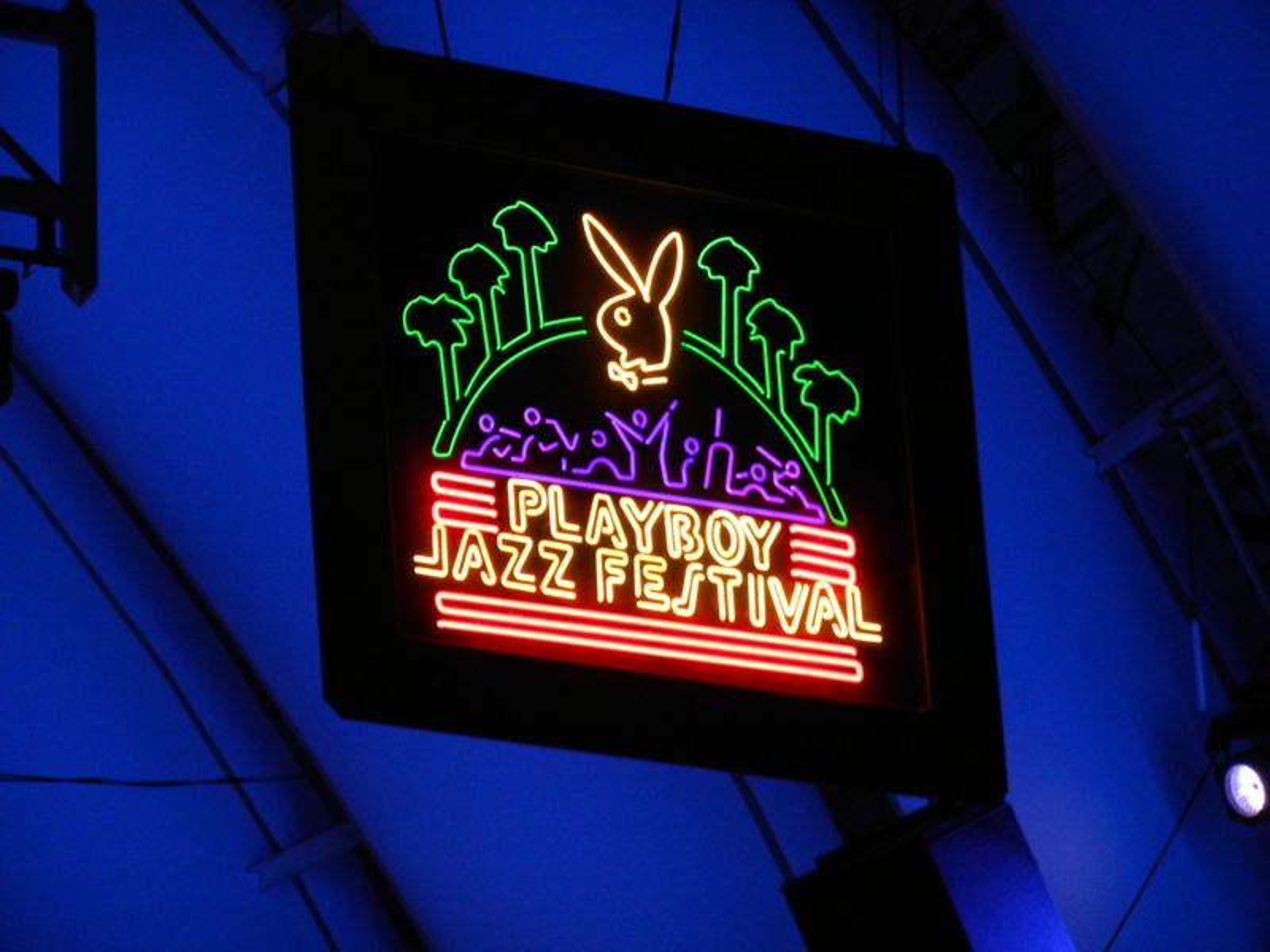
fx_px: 6934
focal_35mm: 189
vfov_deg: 7.9
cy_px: 476
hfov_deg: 10.5
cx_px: 635
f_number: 5.3
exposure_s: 1/40
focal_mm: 34
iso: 800
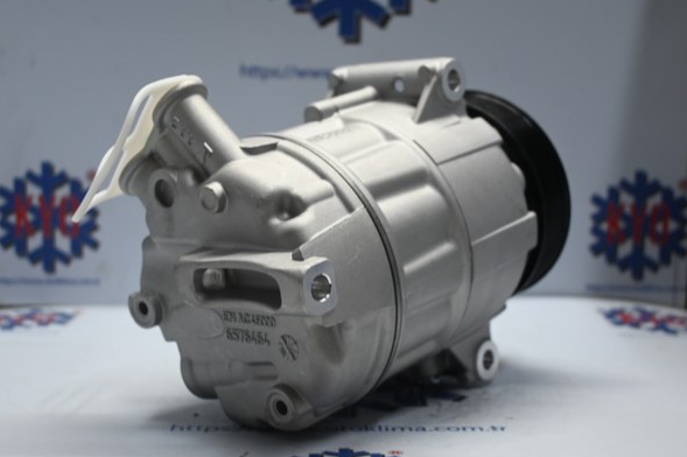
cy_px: 225
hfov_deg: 37.2
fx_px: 1021
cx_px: 339
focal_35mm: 54
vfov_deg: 25.3
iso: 720
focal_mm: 35
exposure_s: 1/60
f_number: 5.3
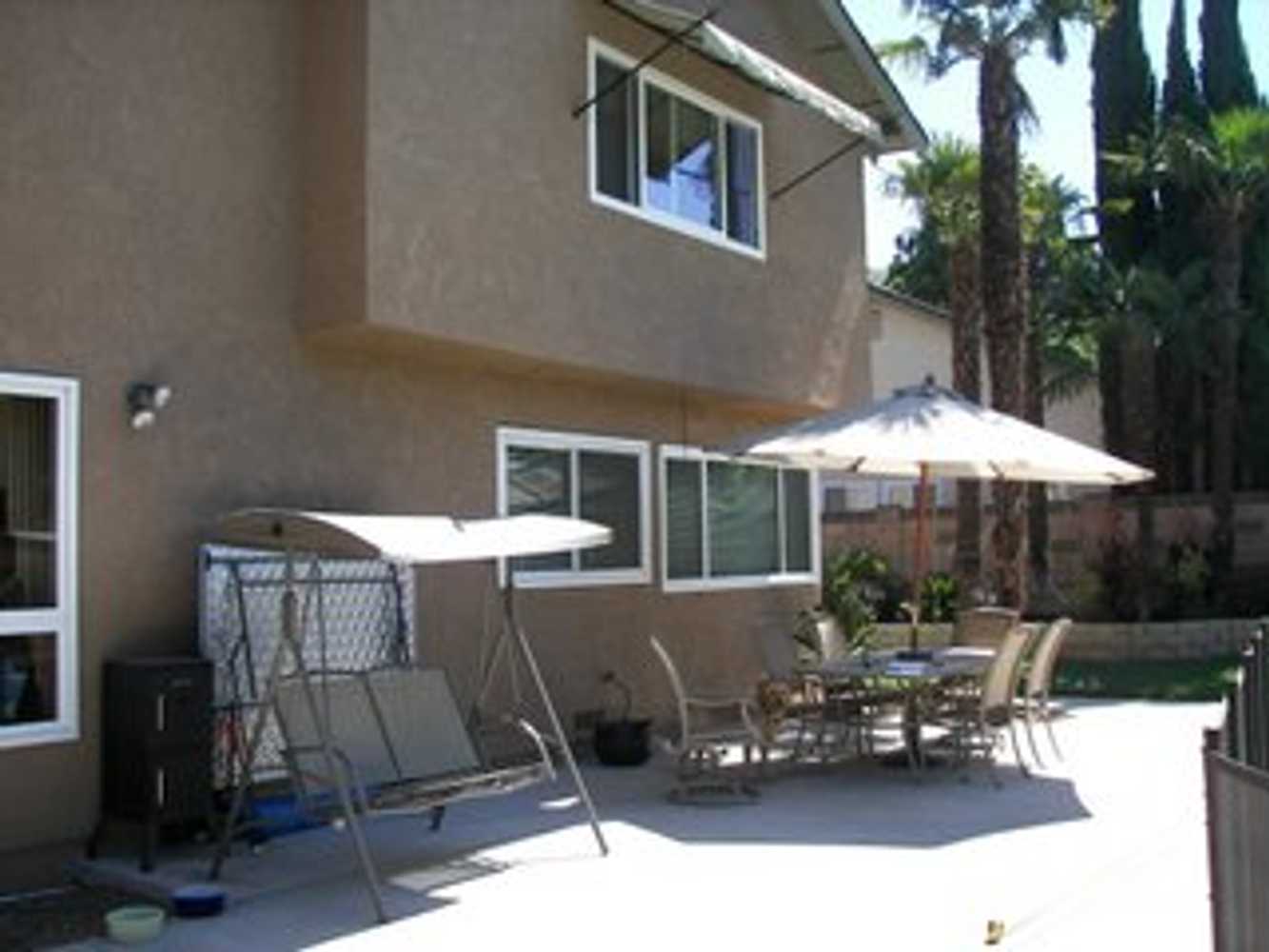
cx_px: 634
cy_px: 476
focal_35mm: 36
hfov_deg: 51.4
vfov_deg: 39.7
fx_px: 1320
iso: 50
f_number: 2.8
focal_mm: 6
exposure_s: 1/400
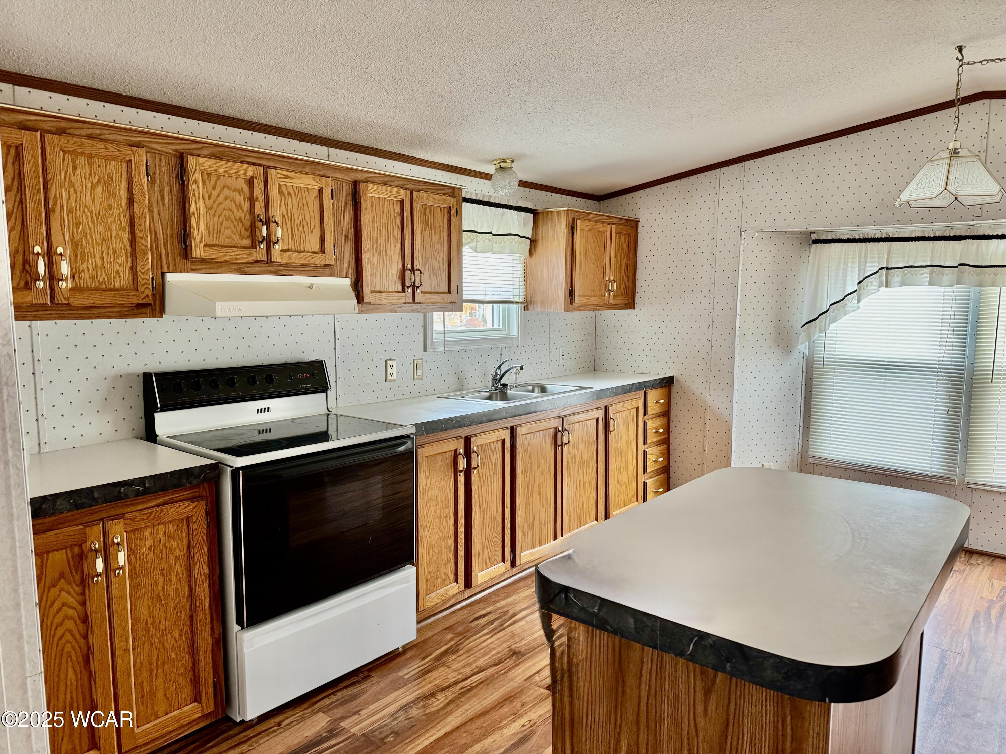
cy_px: 377
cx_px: 503
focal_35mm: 24
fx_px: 697
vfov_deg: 56.8
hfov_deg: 71.6
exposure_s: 1/60
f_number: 1.78
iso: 320
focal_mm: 6.76
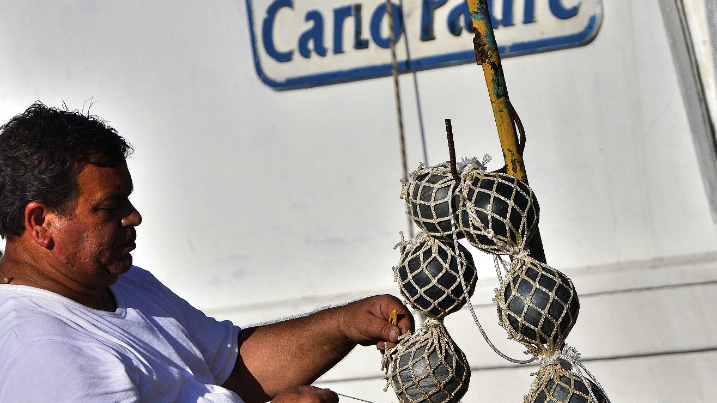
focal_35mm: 264
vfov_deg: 4.6
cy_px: 351
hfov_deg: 8.2
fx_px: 5016
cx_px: 372
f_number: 5.6
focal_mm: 105
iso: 100
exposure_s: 1/4000
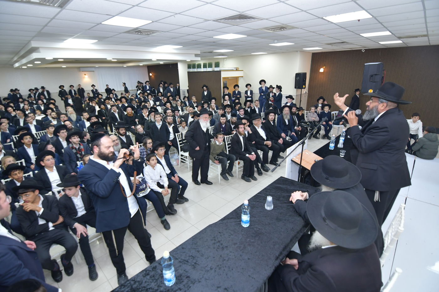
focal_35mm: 16
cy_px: 146
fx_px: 201
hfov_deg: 95.0
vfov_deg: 72.0
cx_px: 220
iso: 800
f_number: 3.5
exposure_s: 1/160
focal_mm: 11
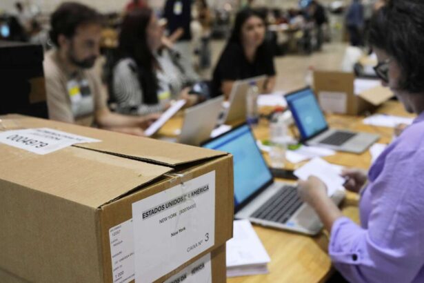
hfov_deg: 54.4
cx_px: 212
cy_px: 142
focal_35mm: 35
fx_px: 412
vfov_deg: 37.9
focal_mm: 35
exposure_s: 1/250
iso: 4000
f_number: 4.5
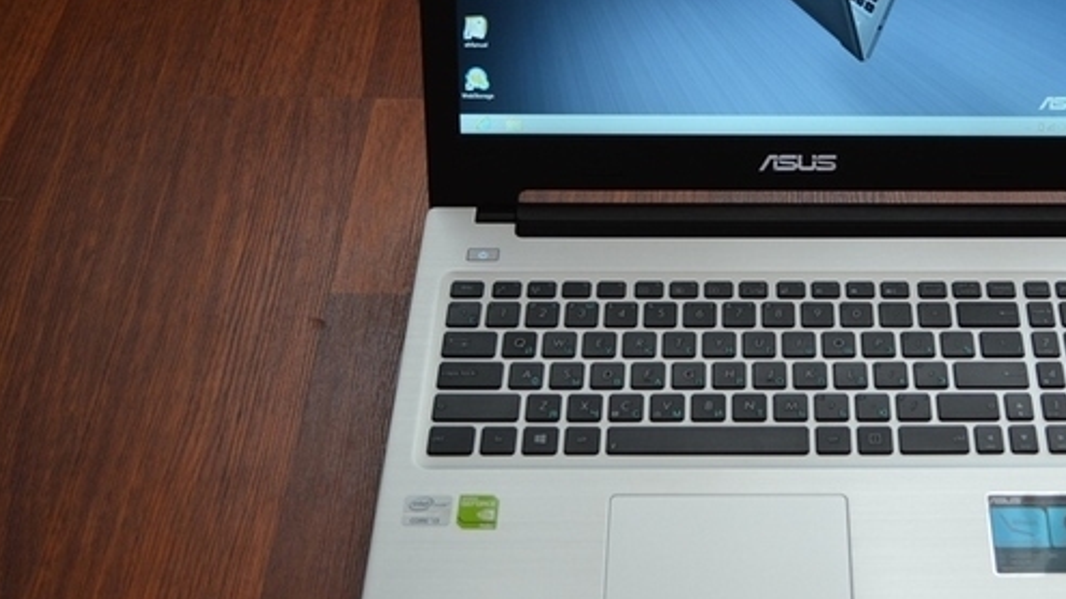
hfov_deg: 33.8
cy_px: 194
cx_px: 777
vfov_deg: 19.6
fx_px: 1724
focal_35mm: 61
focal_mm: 24
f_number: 4
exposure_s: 1/40
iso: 400
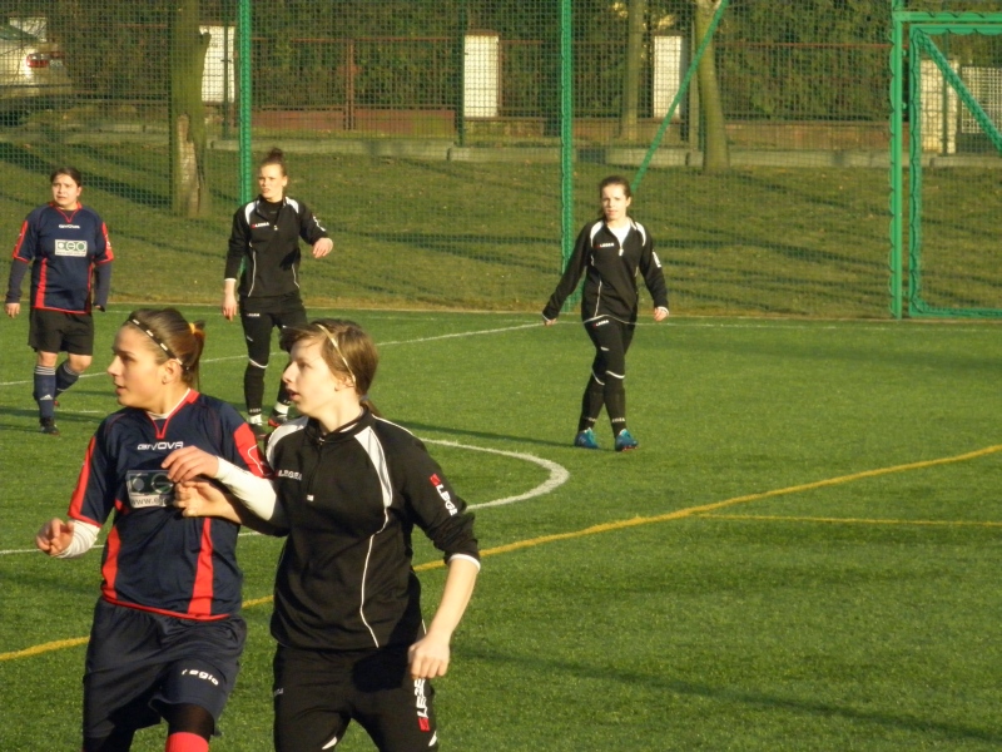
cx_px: 501
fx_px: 5644
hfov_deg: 10.1
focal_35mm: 195
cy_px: 376
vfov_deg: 7.6
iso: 500
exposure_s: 1/1000
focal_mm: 34.9
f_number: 5.2
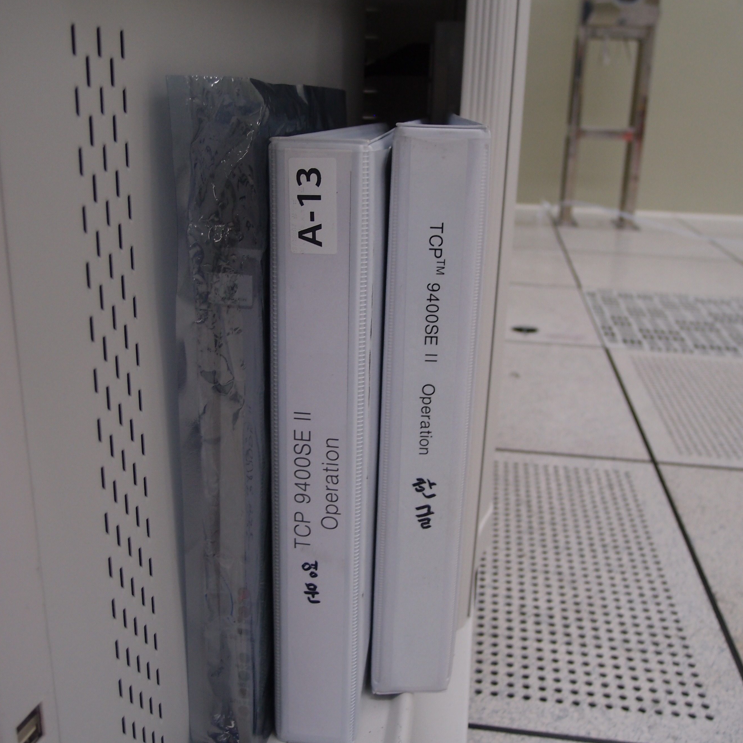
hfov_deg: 48.4
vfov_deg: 48.5
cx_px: 366
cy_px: 372
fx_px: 826
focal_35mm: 34
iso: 100
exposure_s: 1/60
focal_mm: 6
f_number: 1.8
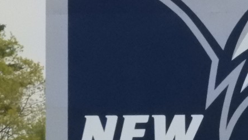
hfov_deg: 2.3
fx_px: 6241
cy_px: -20
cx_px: 325
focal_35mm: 949
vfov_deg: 1.3
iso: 1600
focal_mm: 48.4
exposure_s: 1/2000
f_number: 7.7
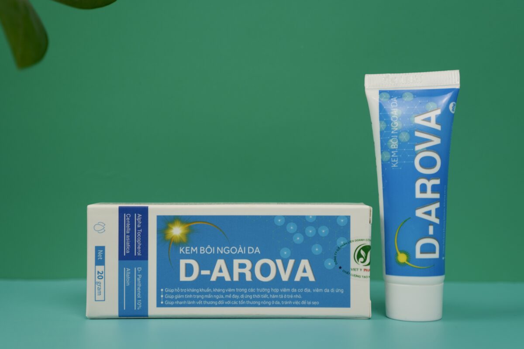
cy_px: 174
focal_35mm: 52
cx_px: 262
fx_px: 764
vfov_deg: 25.8
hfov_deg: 37.9
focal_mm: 35
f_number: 4
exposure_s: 1/60
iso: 125
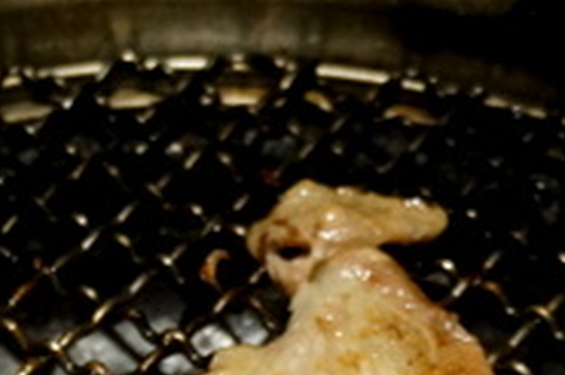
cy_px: 639
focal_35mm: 156
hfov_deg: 13.1
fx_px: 2446
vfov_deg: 8.5
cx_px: 128
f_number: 5
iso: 1600
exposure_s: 1/60
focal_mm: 30
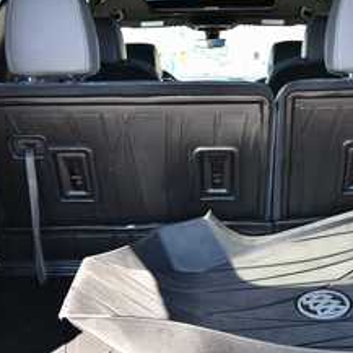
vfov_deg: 35.9
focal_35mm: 47
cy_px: 211
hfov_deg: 35.8
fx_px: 542
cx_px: 226
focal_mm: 20
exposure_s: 1/250
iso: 800
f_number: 5.6
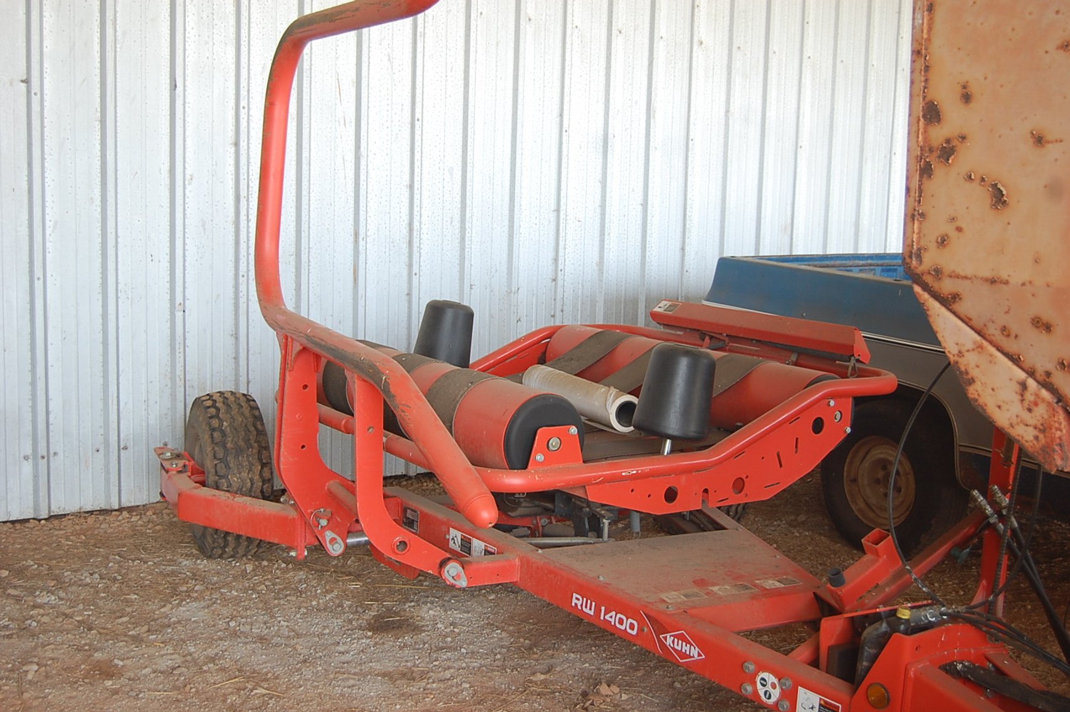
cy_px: 356
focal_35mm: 39
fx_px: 1158
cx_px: 535
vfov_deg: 34.1
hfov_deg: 49.6
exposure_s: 1/80
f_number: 4.5
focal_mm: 26
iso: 400
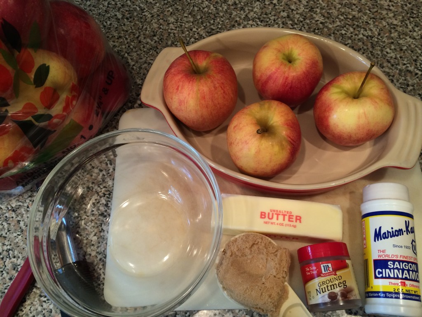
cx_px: 211
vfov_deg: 48.2
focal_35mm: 29
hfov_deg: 61.7
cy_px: 158
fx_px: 354
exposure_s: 1/30
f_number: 2.2
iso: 80
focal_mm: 4.15
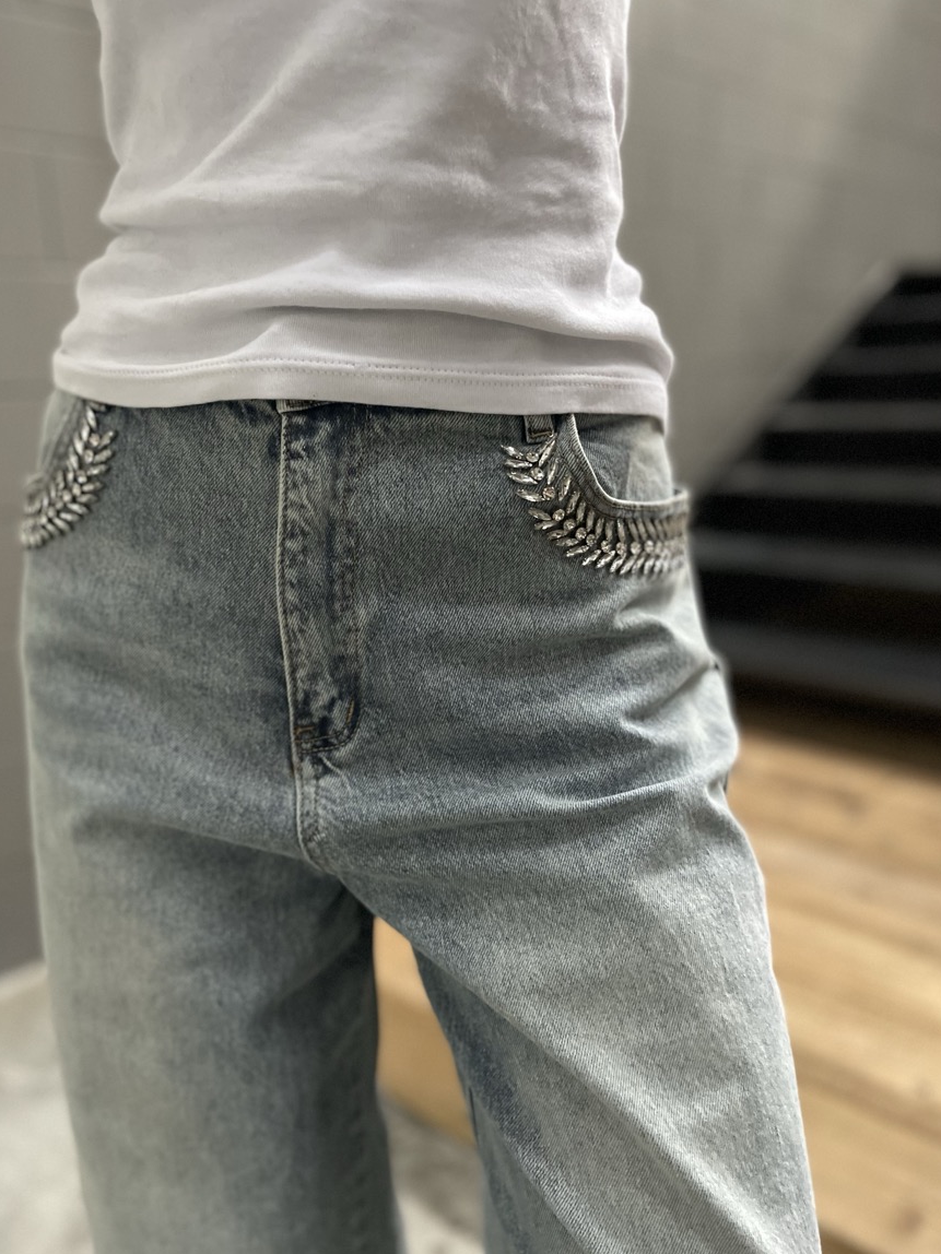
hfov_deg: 48.2
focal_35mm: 29
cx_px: 431
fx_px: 1051
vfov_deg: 61.5
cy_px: 568
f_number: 1.6
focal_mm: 5.1
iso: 640
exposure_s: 1/40
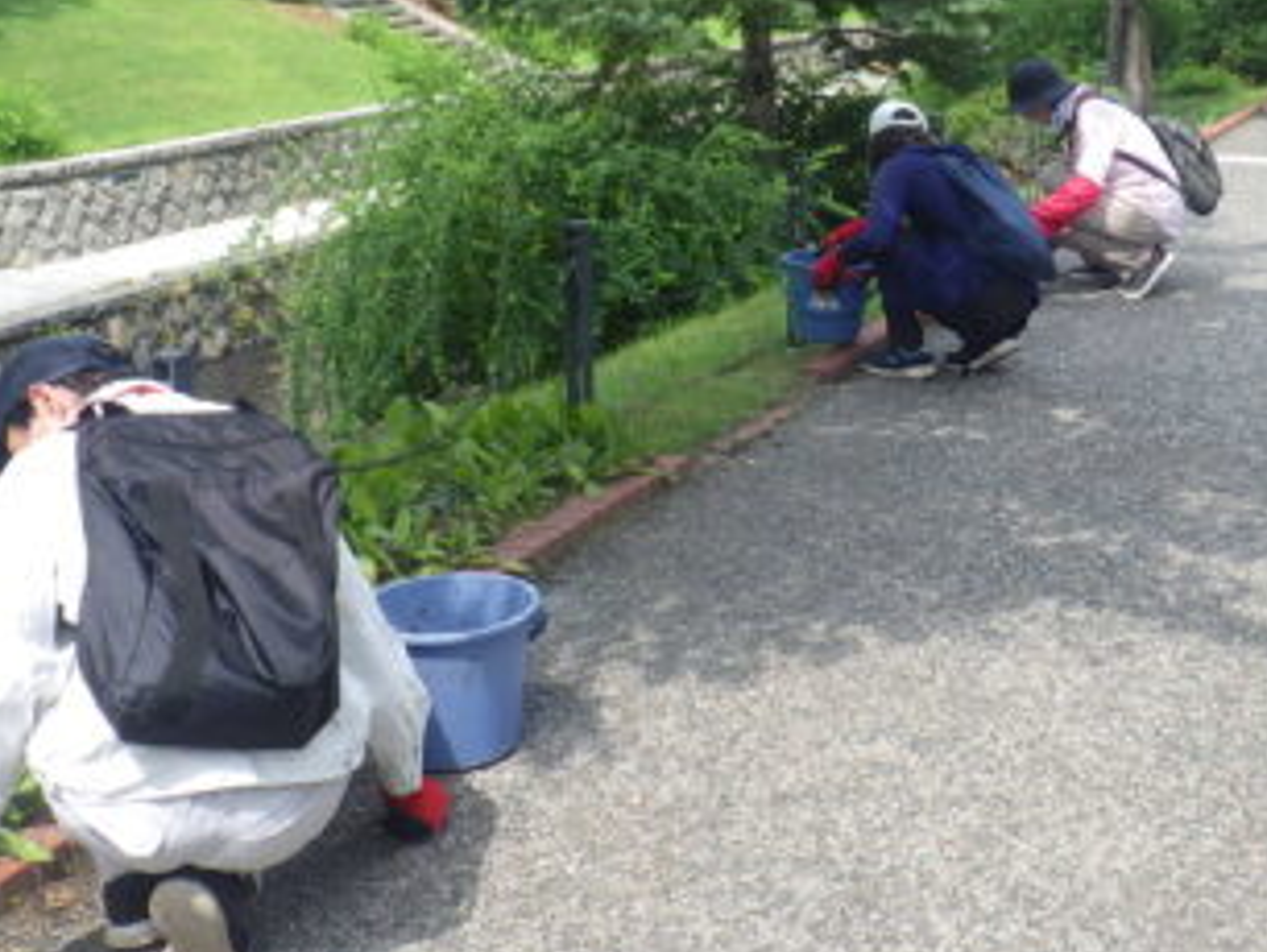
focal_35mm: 52
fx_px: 1905
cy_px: 267
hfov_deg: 36.4
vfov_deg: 27.8
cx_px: 838
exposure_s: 1/320
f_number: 4.2
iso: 125
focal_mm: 5
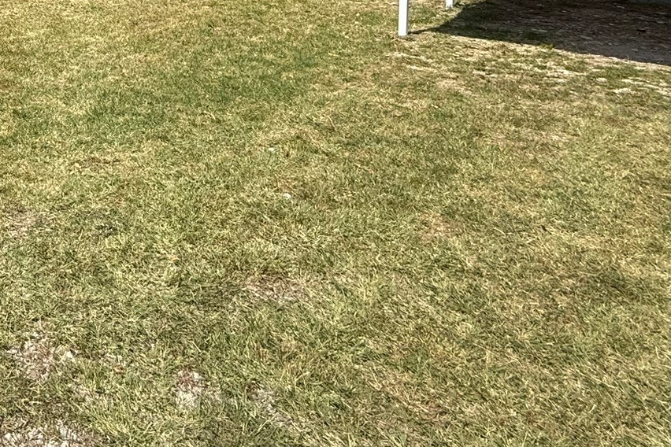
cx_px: 6
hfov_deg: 46.1
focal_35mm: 35
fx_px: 652
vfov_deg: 32.2
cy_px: -74
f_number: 2.2
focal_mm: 2.22
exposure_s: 1/2092
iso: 50
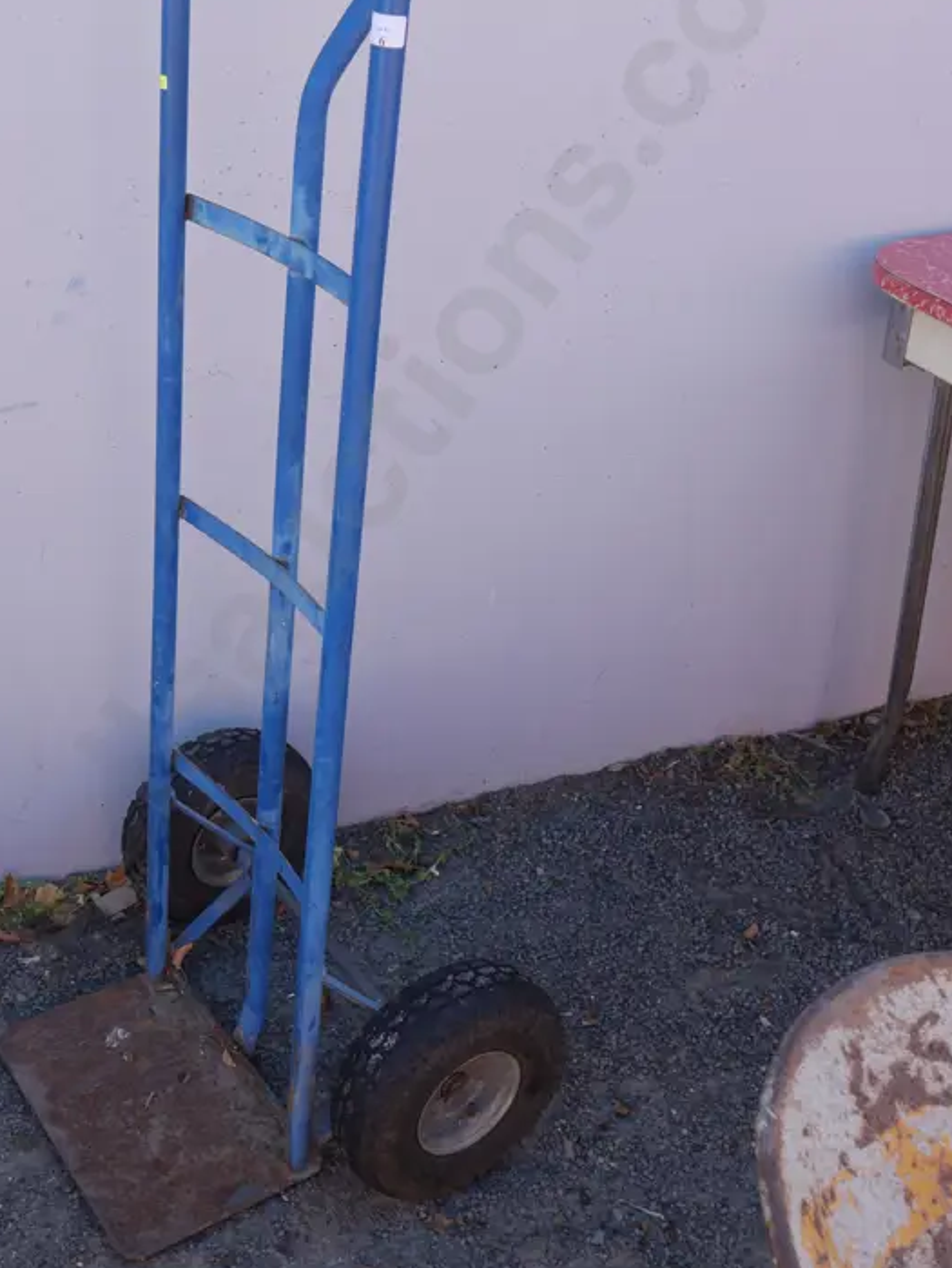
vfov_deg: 45.6
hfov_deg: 34.8
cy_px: 546
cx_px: 316
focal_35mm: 41
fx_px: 1502
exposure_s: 1/200
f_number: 4.5
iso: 200
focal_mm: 14
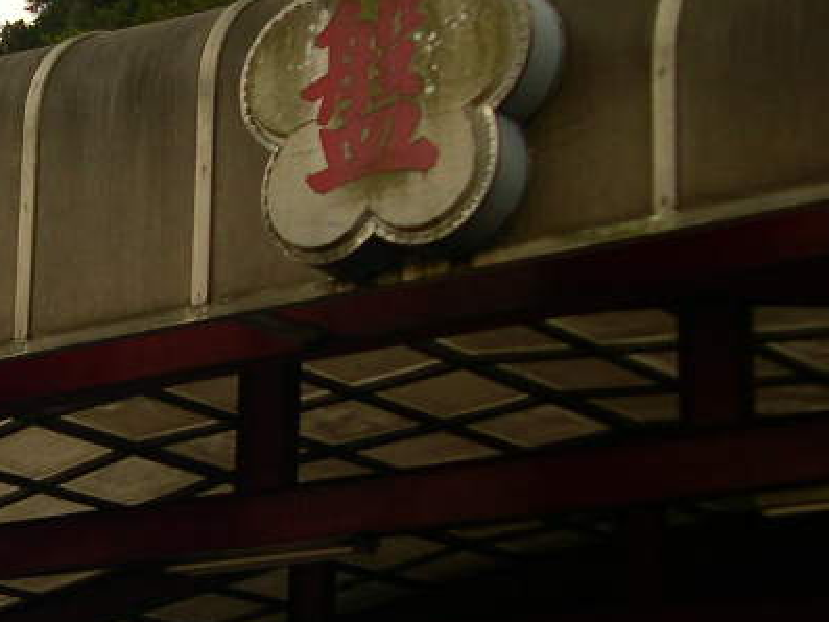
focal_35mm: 98
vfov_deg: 15.1
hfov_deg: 19.0
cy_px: 430
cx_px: -140
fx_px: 2348
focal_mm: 8
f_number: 2.8
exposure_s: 1/213
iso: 100
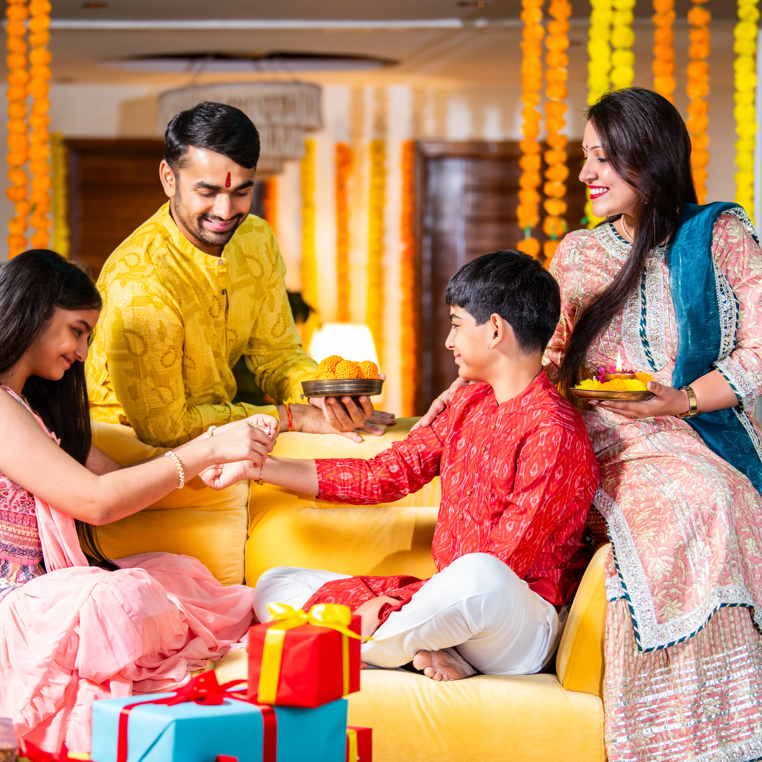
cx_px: 326
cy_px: 381
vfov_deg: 14.3
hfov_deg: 14.3
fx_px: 3038
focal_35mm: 122
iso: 400
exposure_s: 1/125
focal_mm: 95
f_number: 3.2
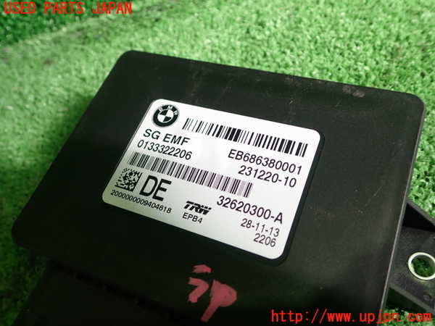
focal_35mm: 30
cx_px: 218
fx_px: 377
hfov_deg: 60.0
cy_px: 163
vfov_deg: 46.8
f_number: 2.3
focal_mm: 5.4
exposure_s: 1/40
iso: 200
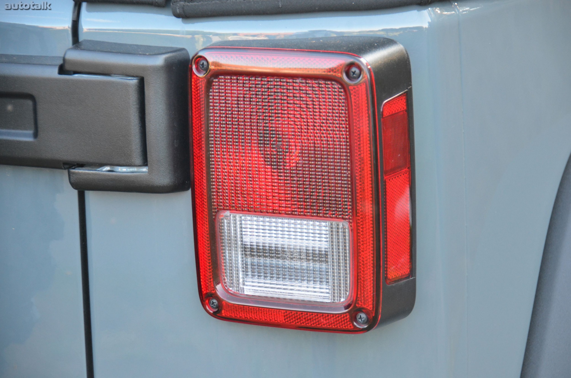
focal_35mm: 158
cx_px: 286
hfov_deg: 13.1
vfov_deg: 8.7
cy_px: 189
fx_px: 2493
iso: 1600
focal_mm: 105
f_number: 5.3
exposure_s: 1/160
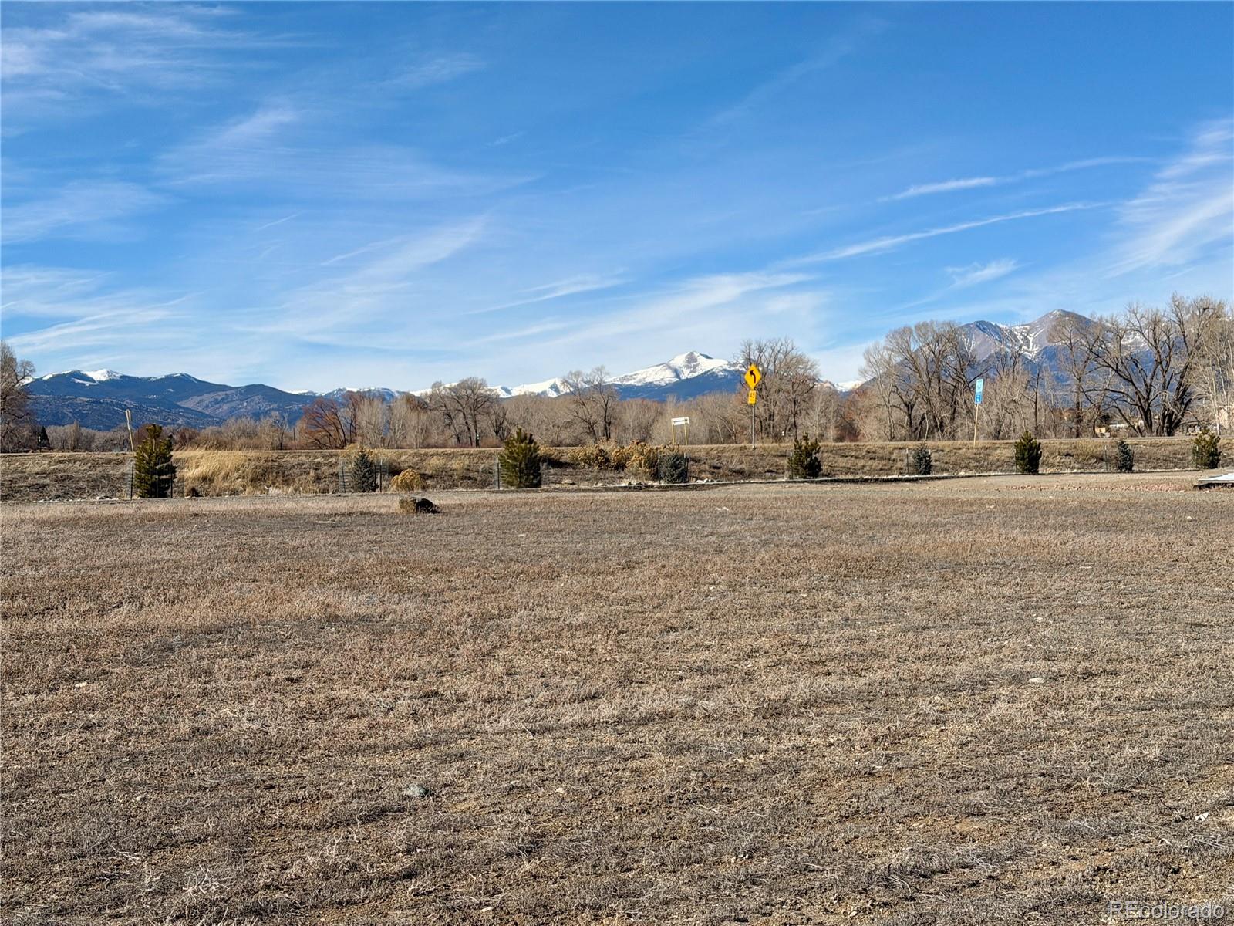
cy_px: 463
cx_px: 617
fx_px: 1711
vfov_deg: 30.3
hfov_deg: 39.7
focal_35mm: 48
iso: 64
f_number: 1.78
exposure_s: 1/6536
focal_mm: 6.76
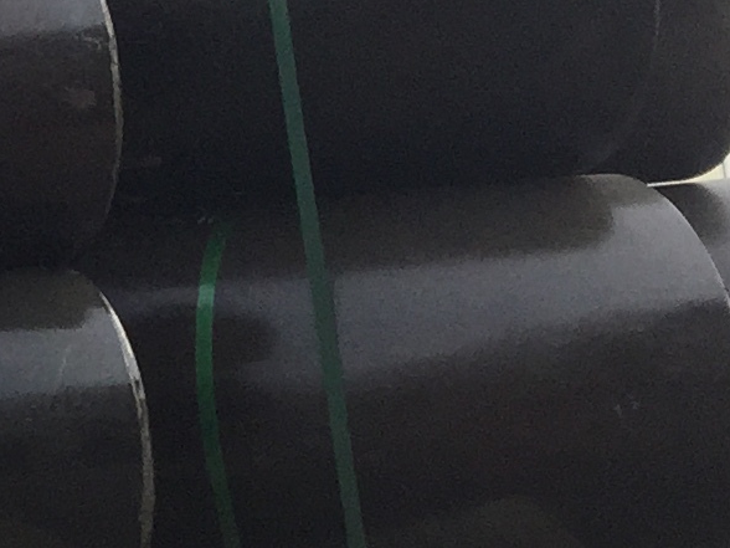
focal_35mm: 161
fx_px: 3395
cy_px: -98
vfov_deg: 9.1
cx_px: -1135
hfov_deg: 10.3
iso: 32
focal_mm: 4.15
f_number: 2.2
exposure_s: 1/1163
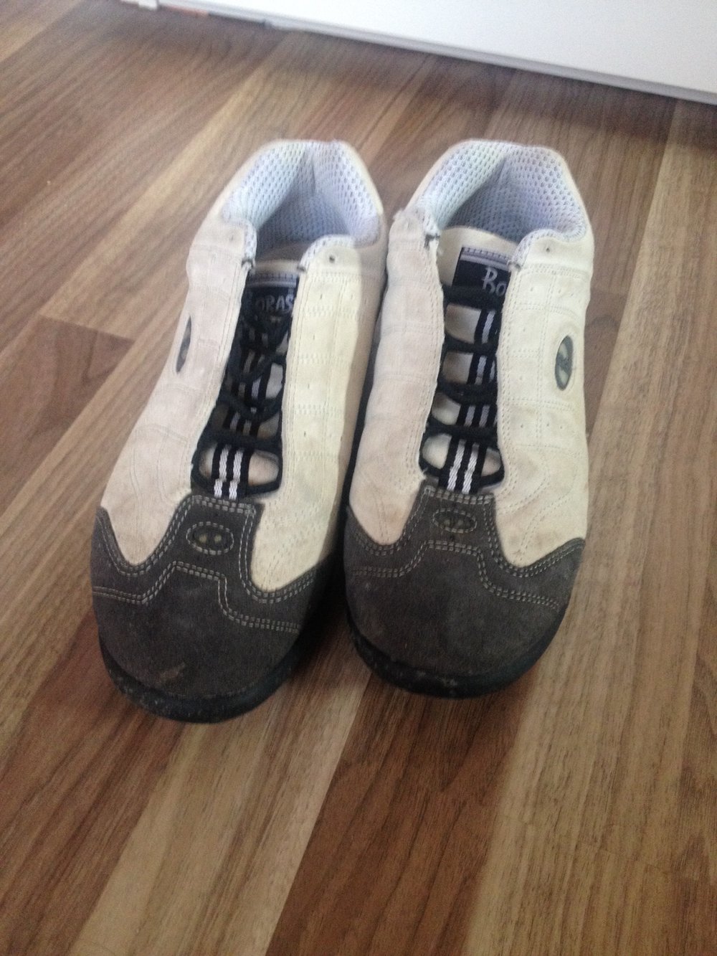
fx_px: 966
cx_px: 358
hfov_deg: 40.7
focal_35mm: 35
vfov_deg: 52.6
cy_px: 478
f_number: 2.4
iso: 200
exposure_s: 1/20
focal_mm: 4.28
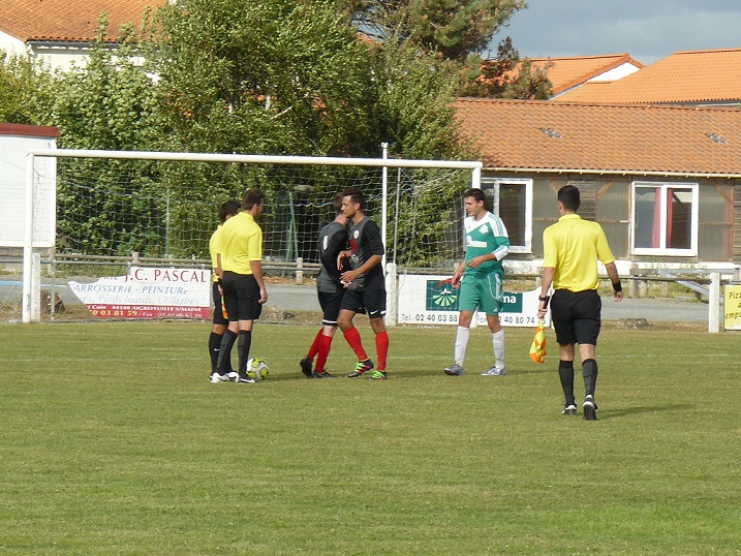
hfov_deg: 8.0
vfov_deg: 6.0
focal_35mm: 246
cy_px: 278
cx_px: 370
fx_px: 5267
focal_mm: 27.4
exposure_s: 1/320
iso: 100
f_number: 5.6
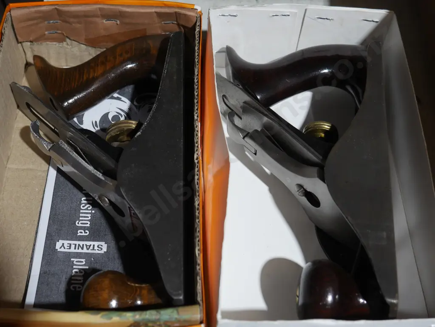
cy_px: 164
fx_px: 704
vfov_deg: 26.1
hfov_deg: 34.3
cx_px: 218
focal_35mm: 56
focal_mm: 28
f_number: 5.3
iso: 800
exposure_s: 1/60
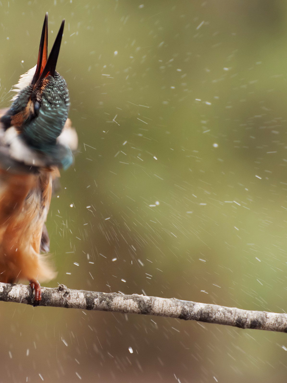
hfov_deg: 2.5
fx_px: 6487
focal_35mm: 587
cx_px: 46
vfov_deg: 3.4
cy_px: 192
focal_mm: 270
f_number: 7.1
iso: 800
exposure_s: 1/640
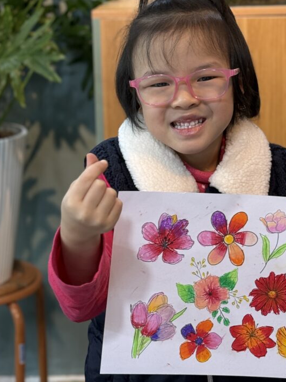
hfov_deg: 16.4
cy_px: 63
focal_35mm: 90
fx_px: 992
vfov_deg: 21.4
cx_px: 184
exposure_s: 1/50
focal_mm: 6.76
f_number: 1.78
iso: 100
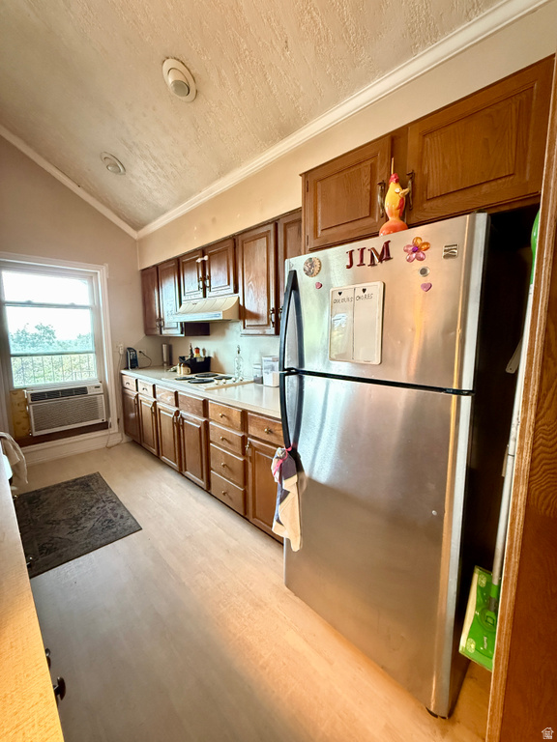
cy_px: 371
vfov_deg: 102.1
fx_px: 300
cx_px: 278
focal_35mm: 14
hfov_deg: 85.7
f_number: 2.2
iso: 1600
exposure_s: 1/30
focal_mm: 2.22
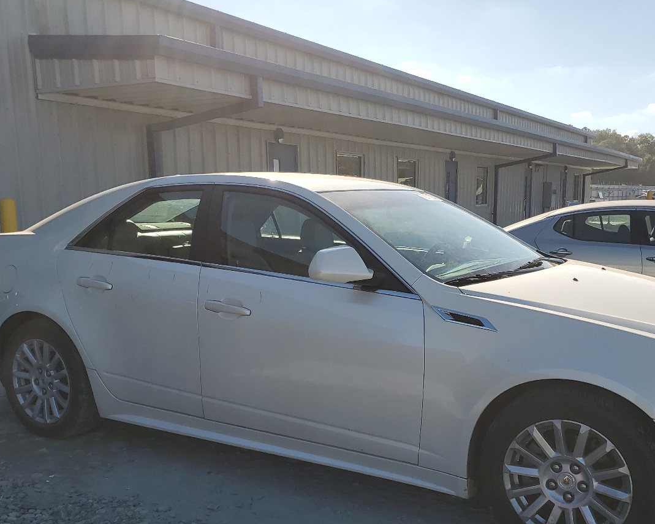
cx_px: 373
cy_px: 363
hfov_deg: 47.8
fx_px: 737
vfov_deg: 38.6
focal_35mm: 38
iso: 50
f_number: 1.5
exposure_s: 1/3333
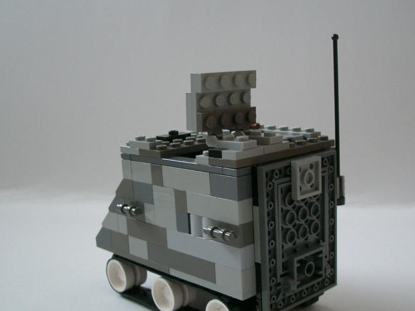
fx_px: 611
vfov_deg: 28.5
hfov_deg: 37.4
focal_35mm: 51
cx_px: 236
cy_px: 192
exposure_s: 1/50
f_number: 2.8
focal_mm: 6.8
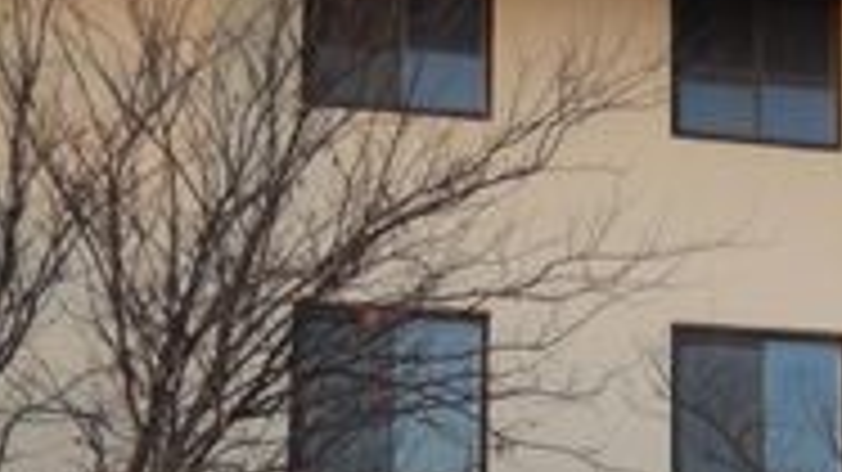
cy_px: 627
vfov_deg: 15.6
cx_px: 761
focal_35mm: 73
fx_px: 1629
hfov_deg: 27.9
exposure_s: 1/250
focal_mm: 4.5
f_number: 3.4
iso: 360
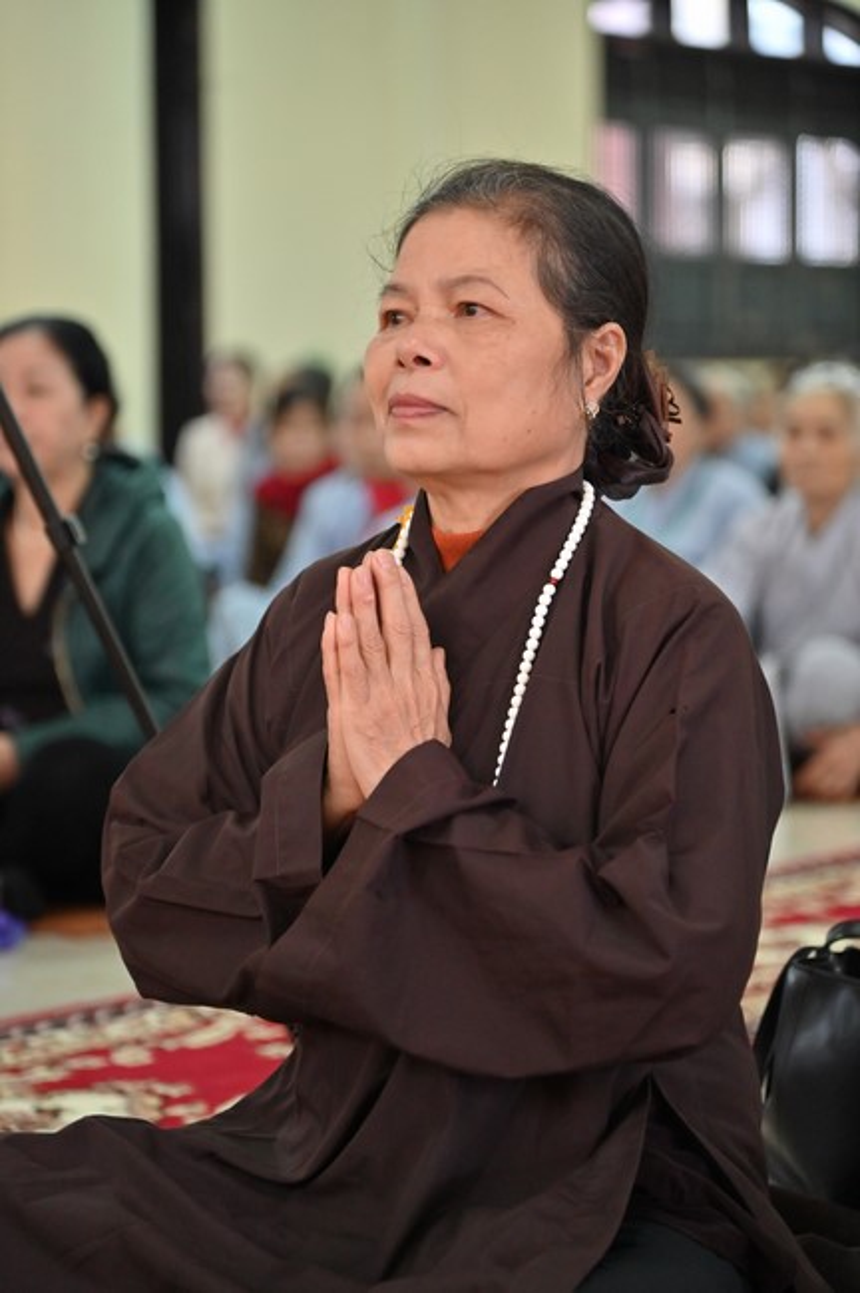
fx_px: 4309
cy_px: 646
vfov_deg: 17.1
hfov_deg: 11.4
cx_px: 430
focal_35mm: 120
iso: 3200
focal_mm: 120
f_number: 4
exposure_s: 1/125
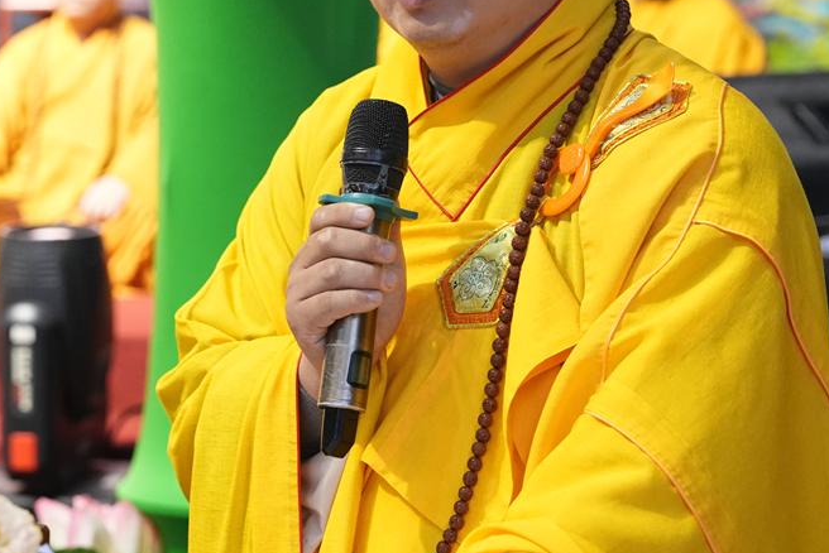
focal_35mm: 128
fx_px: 2949
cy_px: 128
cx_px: 236
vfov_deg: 10.7
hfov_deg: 15.9
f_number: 4
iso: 5000
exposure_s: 1/100
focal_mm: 70
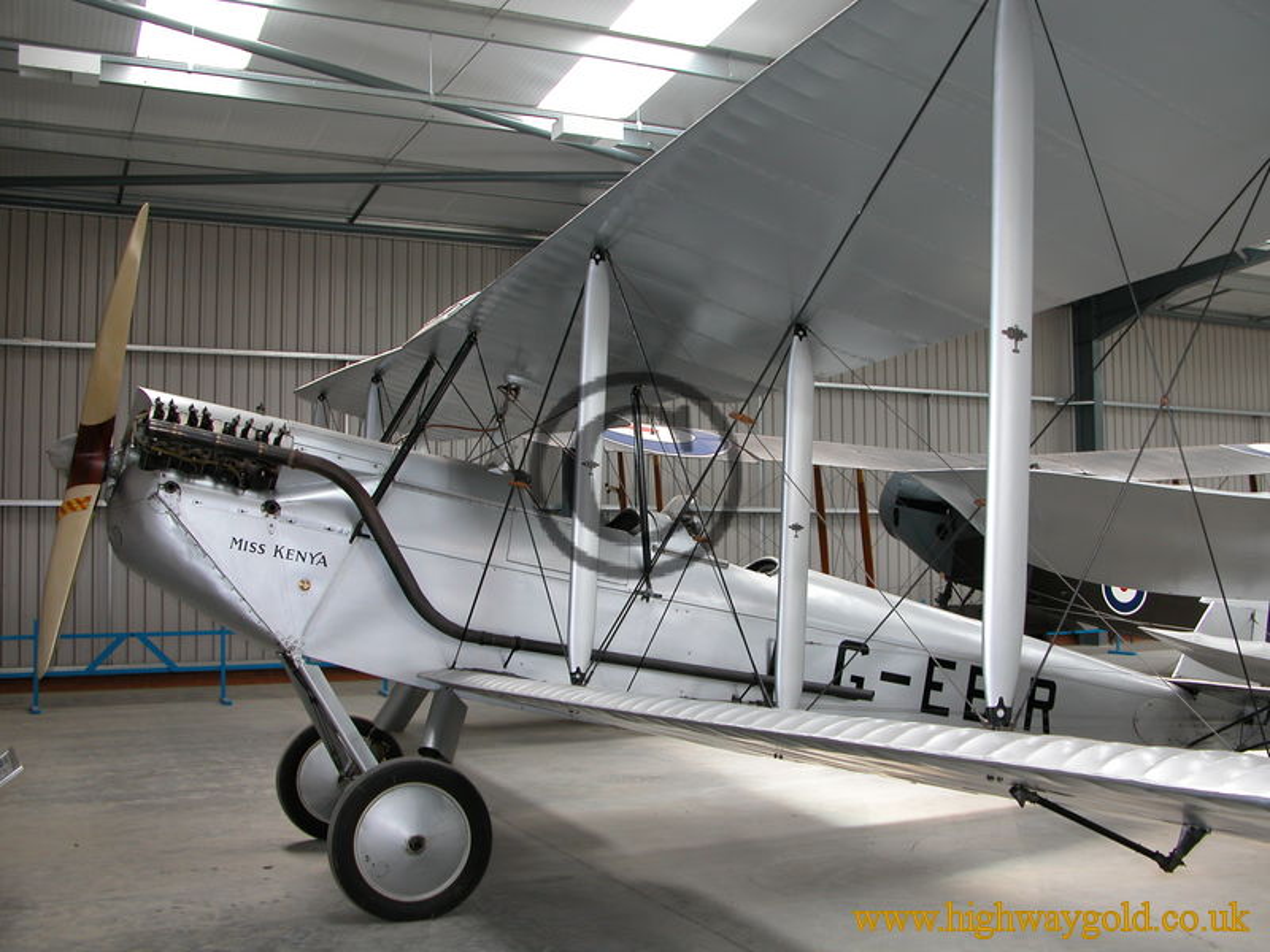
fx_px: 1284
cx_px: 635
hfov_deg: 52.6
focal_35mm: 35
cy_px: 476
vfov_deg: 40.7
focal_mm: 8.9
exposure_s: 1/48.7
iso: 100
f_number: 3.2
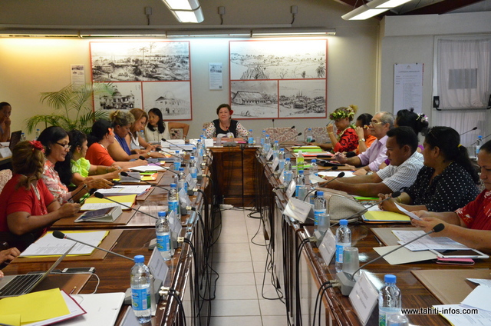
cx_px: 246
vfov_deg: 26.4
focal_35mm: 51
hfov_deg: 39.0
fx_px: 694
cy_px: 163
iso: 5000
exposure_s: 1/320
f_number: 9
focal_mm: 34
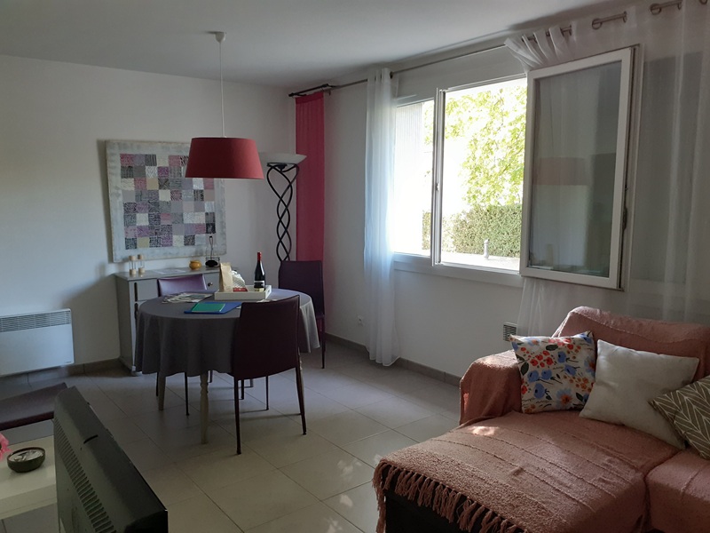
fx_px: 554
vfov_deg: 51.4
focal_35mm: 27
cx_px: 355
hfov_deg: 65.3
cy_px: 266
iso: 200
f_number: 1.9
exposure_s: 1/50
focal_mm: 3.6
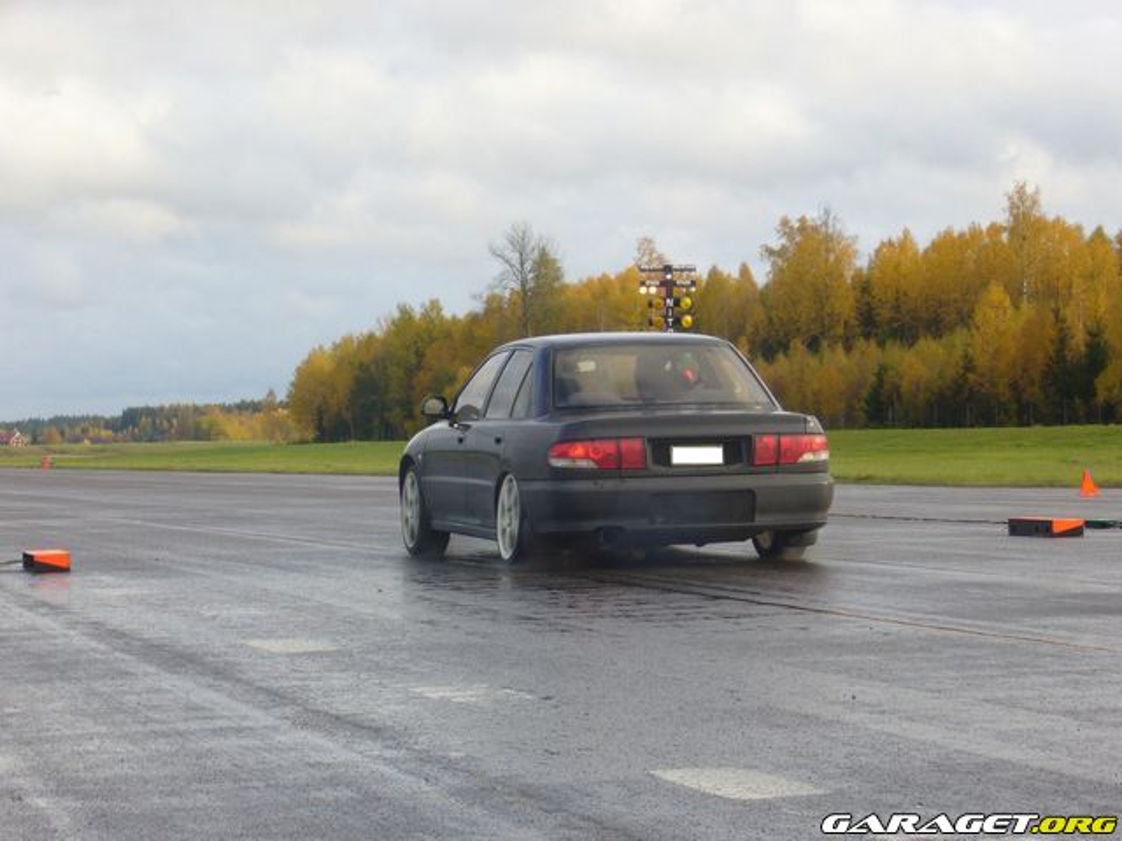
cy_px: 420
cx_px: 561
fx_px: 3403
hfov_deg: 18.7
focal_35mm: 105
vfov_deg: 14.1
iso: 80
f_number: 5
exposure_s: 1/125
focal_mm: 17.4
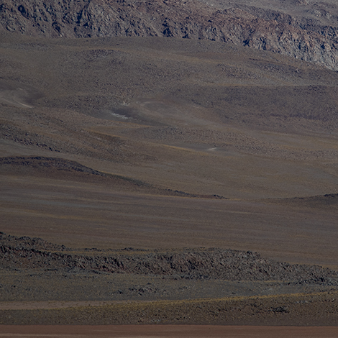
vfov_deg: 2.2
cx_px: 297
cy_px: 10
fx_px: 8981
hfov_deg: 2.2
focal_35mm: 813
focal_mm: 300
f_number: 5.6
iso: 125
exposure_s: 1/320
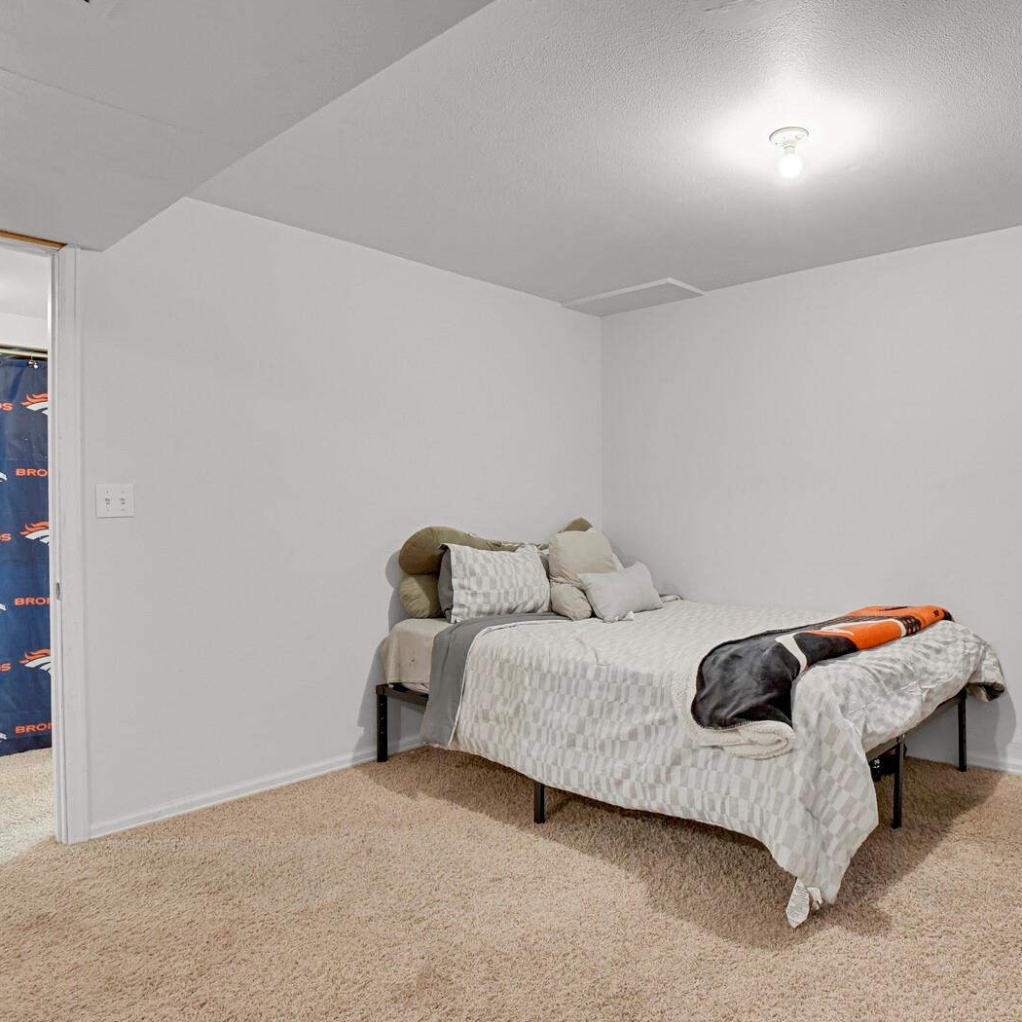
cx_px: 619
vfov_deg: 69.6
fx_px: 735
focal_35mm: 22
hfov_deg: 68.9
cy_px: 513
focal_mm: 17
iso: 12800
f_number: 8
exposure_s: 1/8
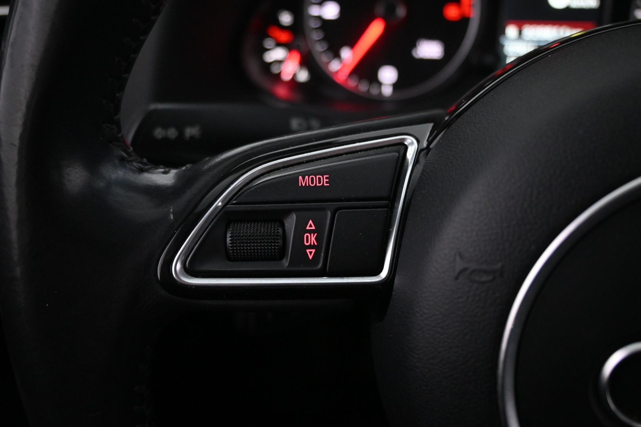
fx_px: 574
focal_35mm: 32
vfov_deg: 40.8
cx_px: 320
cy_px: 214
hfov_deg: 58.3
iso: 3600
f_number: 4
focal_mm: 21.5
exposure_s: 1/30
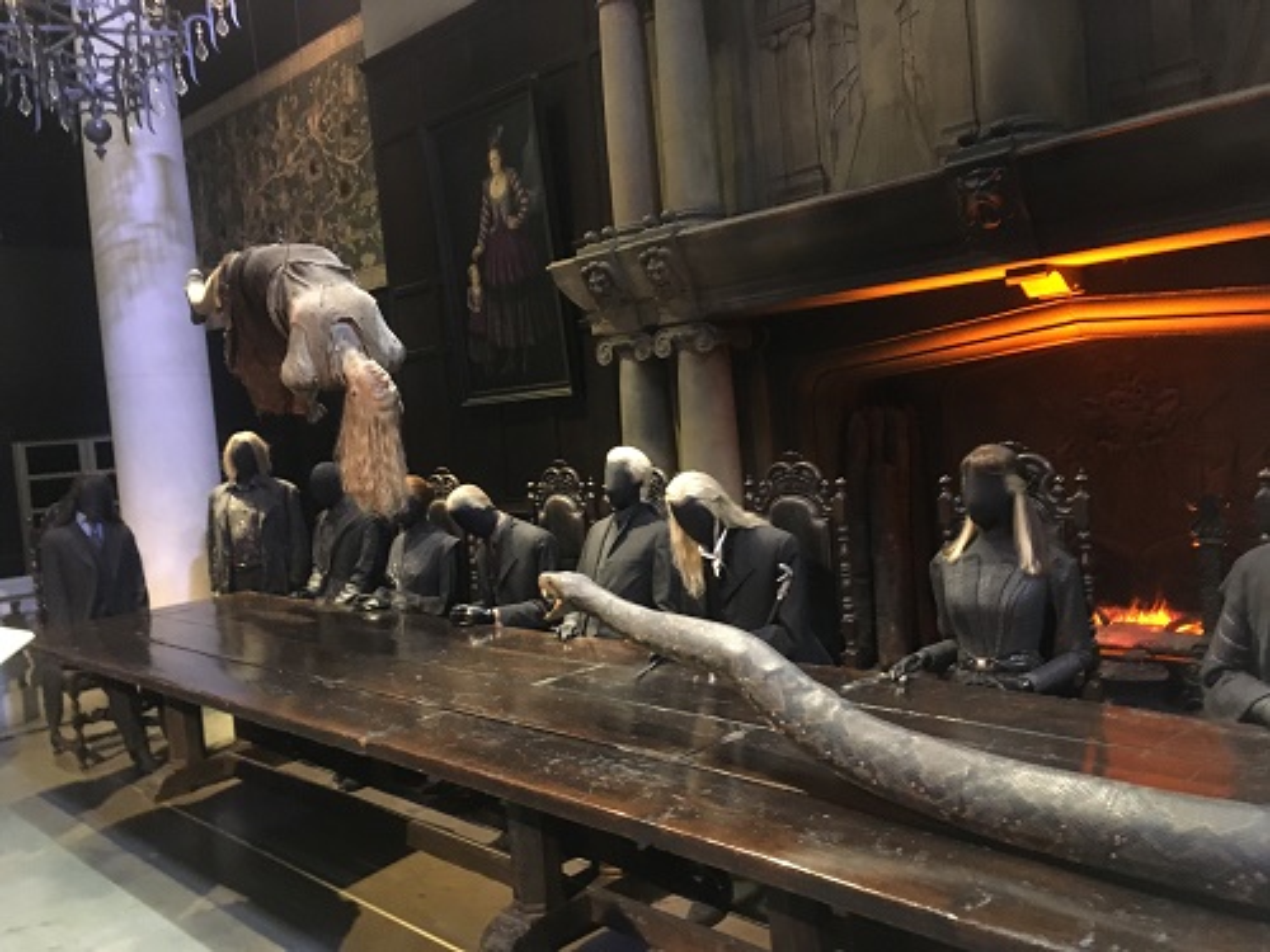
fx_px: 1064
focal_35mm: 29
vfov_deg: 48.2
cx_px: 635
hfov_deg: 61.7
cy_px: 476
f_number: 2.2
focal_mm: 4.15
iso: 400
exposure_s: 1/17
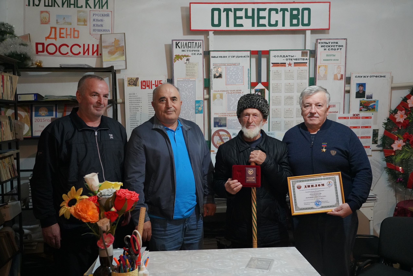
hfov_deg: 57.2
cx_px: 206
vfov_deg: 40.0
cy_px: 138
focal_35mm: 33
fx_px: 379
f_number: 4
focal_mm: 33
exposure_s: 1/160
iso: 6400
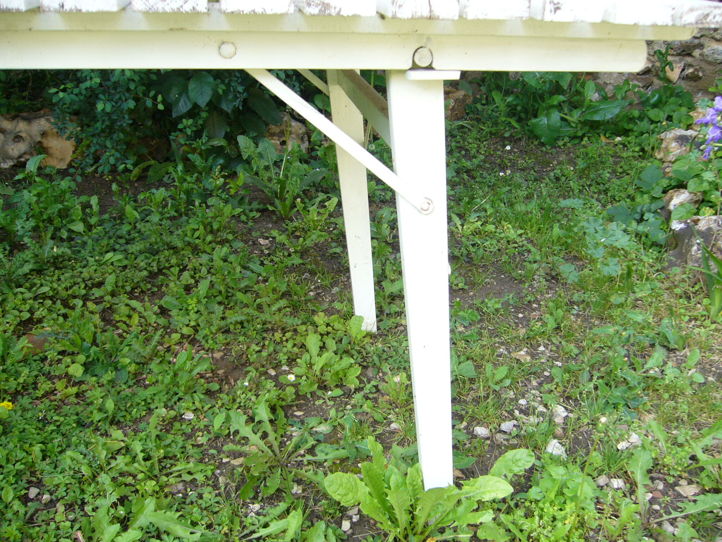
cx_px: 361
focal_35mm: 35
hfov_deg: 52.6
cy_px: 271
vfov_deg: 40.7
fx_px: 730
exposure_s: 1/60
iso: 80
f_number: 2.8
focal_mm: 5.8
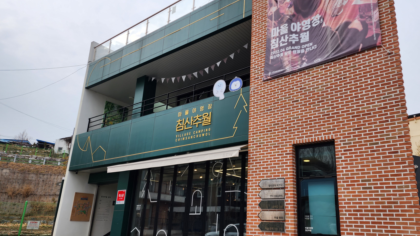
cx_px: 236
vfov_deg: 40.1
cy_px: 131
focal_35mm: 29
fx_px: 323
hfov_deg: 65.8
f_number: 1.8
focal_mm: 6.4
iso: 12
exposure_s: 1/607
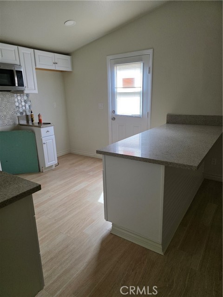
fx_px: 198
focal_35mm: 23
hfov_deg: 58.9
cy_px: 148
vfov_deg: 73.9
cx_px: 112
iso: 250
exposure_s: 1/120
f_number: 1.7
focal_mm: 6.3
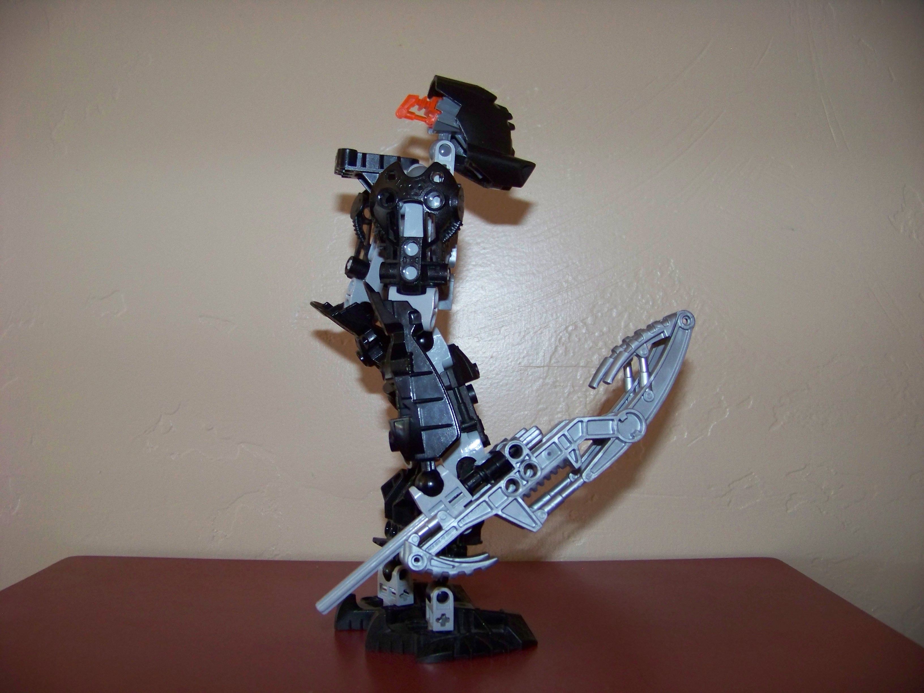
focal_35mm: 36
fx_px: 961
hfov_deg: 51.4
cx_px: 462
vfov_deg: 39.7
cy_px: 346
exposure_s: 1/30
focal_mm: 5.85
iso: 200
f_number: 2.8
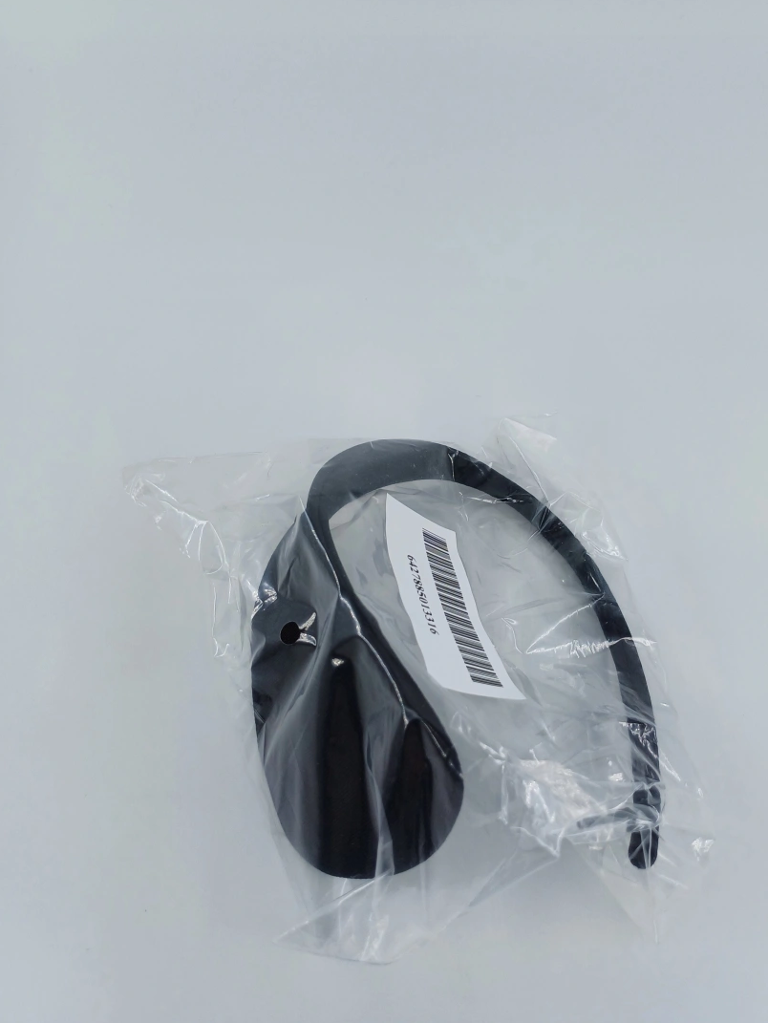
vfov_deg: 63.3
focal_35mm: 28
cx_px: 418
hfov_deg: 49.7
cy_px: 463
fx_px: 828
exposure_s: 1/551
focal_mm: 4.65
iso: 50
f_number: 1.8
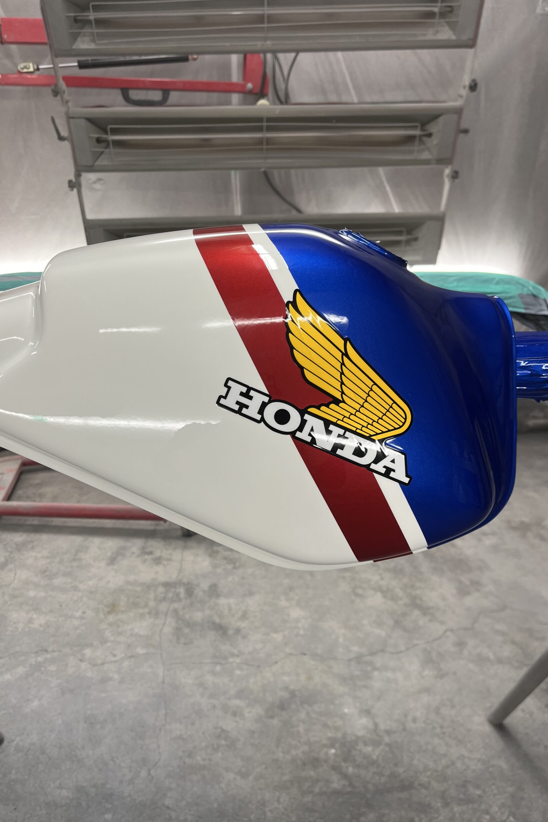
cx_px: 256
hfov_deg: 46.4
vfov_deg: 65.5
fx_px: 639
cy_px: 412
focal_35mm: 28
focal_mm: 5.1
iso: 64
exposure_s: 1/100
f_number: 1.6
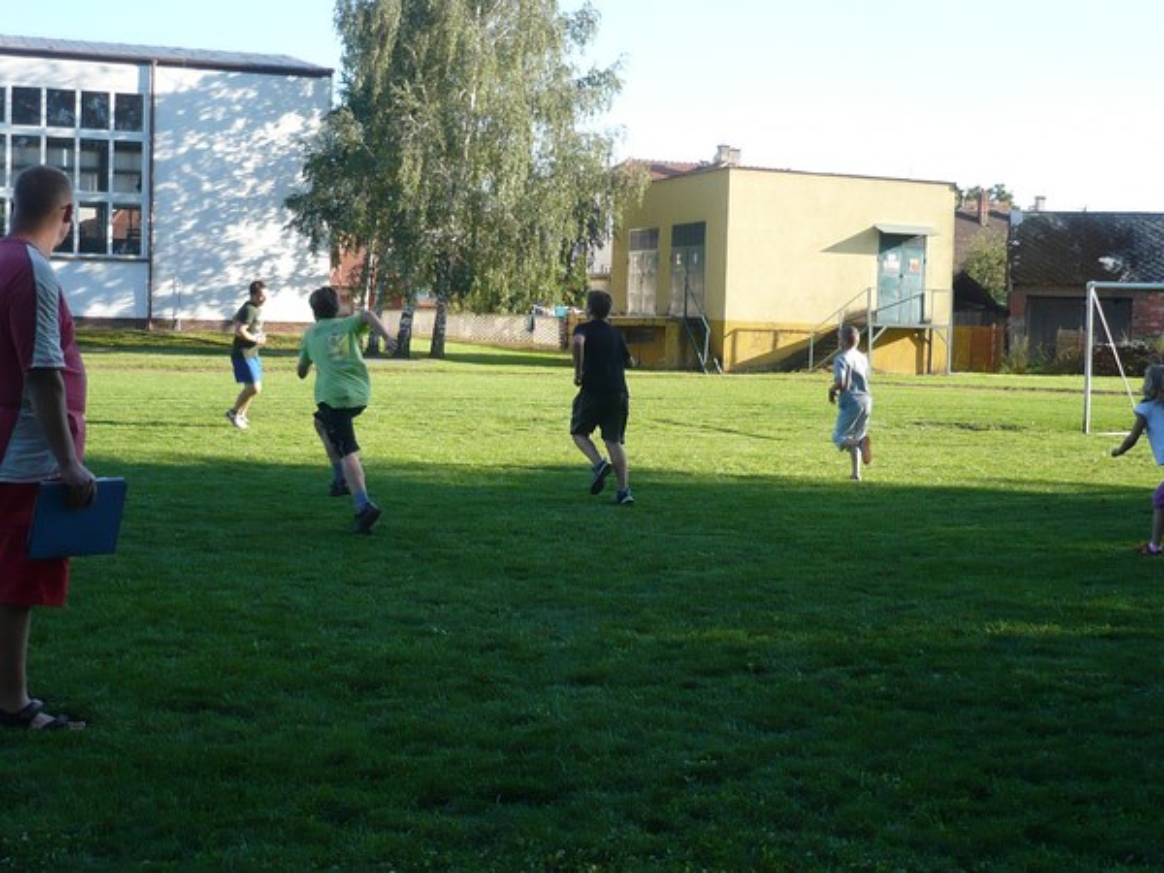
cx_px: 582
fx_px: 1648
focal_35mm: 49
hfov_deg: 38.9
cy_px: 436
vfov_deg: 29.7
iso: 100
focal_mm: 6
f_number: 2.9
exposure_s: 1/400
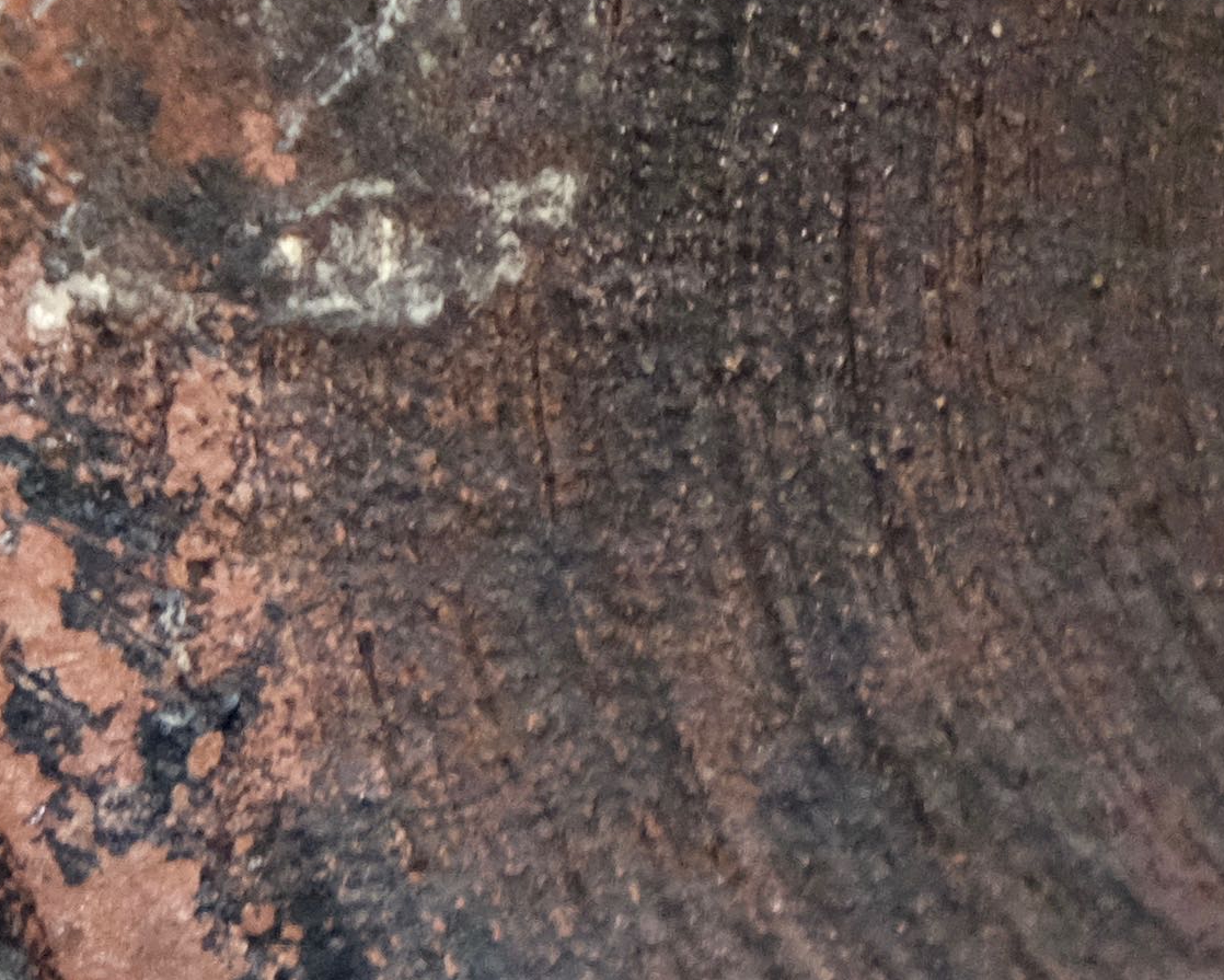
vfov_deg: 5.4
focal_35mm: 282
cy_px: -437
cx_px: 1998
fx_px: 10218
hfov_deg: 6.7
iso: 6400
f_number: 4
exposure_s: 1/56
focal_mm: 37.4
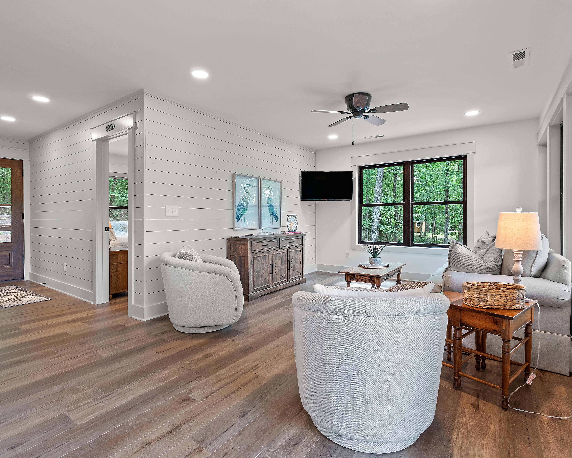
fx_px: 288
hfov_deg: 89.6
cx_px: 292
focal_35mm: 17
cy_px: 232
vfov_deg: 77.0
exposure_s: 1/4
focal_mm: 8
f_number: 5.6
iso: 200
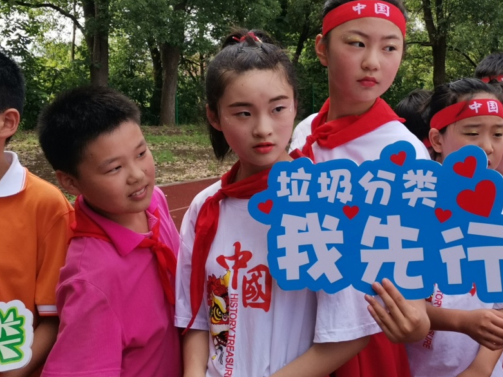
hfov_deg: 32.4
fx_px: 857
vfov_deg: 24.7
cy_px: 122
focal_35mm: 59
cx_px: 342
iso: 50
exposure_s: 1/599
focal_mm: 4.75
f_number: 1.8
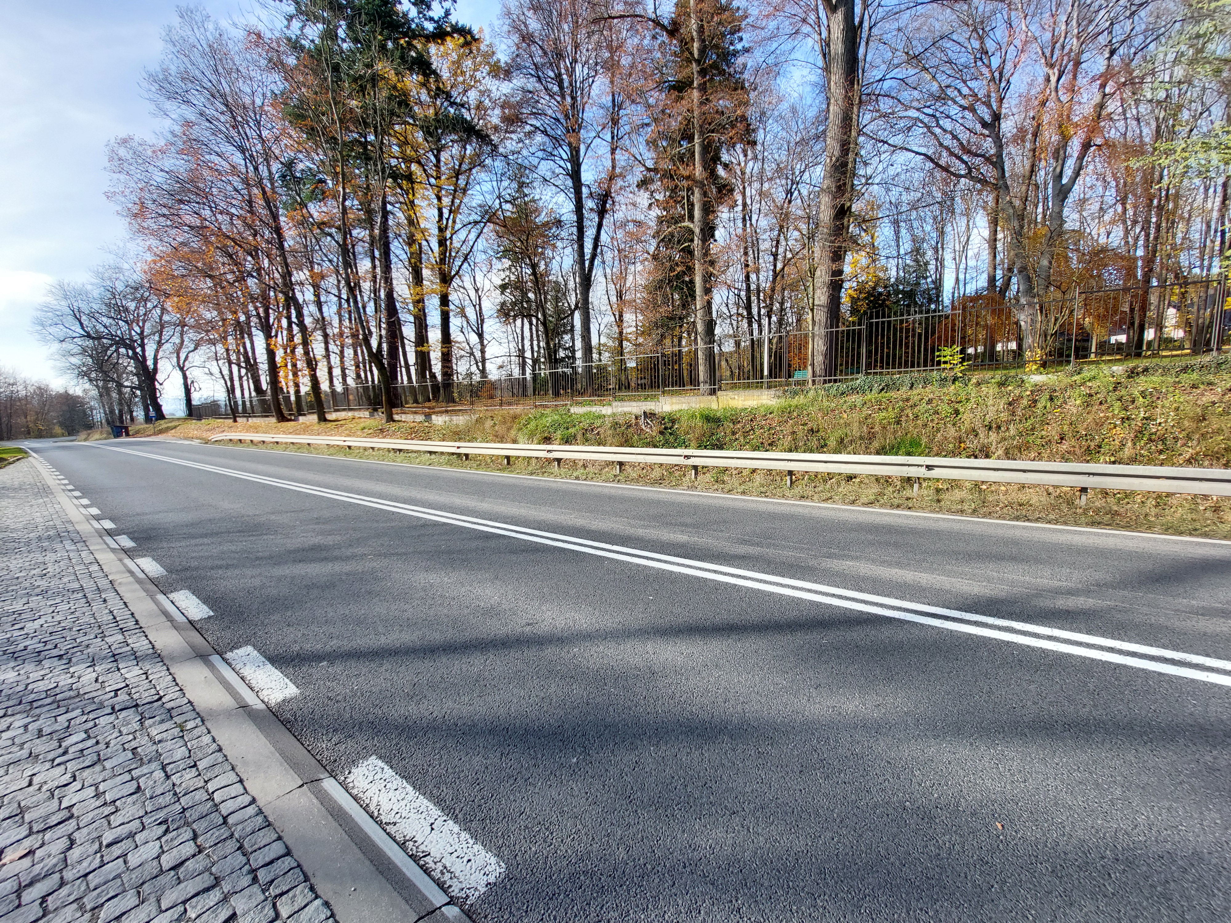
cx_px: 616
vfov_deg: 89.9
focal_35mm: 13
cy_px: 462
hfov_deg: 106.2
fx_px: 462
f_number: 2.2
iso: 50
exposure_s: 1/439
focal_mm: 1.74
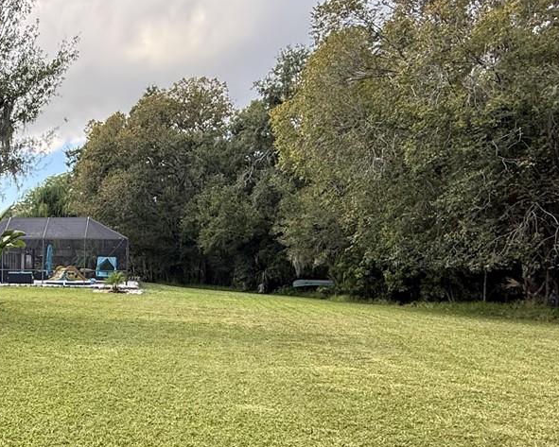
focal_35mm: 37
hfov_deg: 42.5
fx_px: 612
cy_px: 346
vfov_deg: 38.9
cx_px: 2
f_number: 2.2
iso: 64
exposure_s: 1/340
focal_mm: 2.22
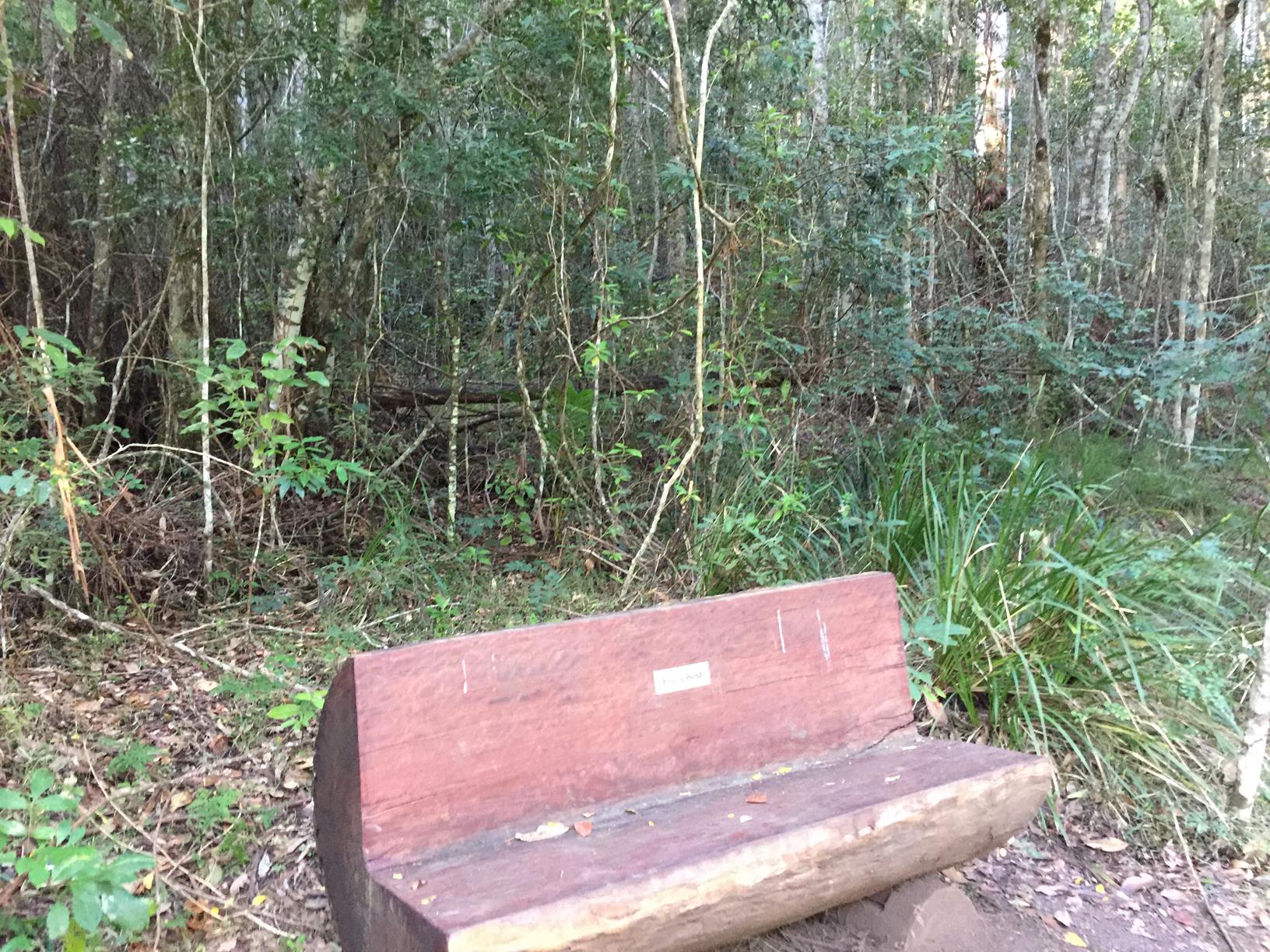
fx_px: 1064
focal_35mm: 29
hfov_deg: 61.7
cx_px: 635
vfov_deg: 48.2
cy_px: 476
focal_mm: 4.15
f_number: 2.2
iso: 125
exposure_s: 1/8
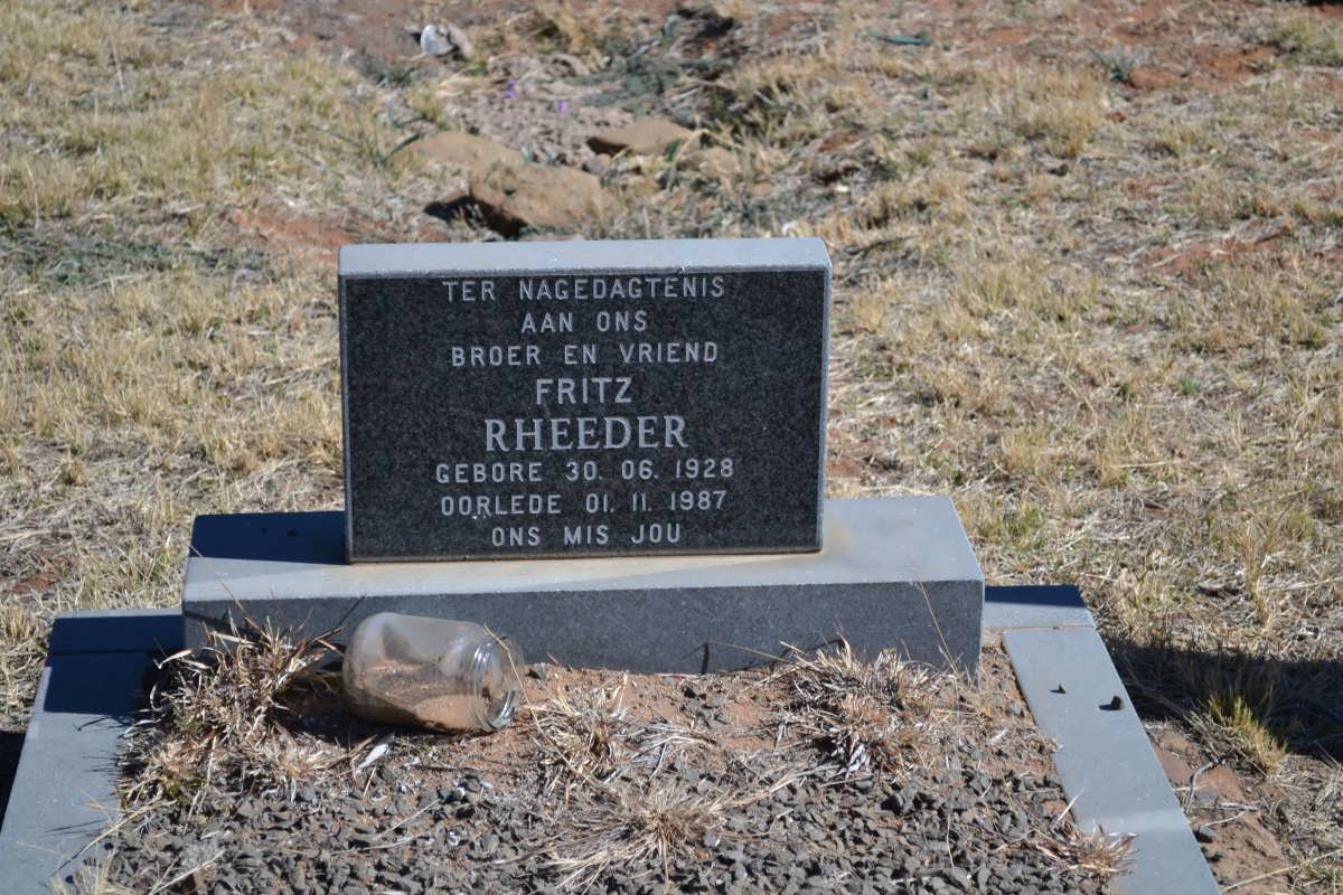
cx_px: 672
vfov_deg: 16.6
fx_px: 3077
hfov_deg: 24.6
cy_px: 448
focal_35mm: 82
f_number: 5.6
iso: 110
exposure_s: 1/125
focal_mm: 55
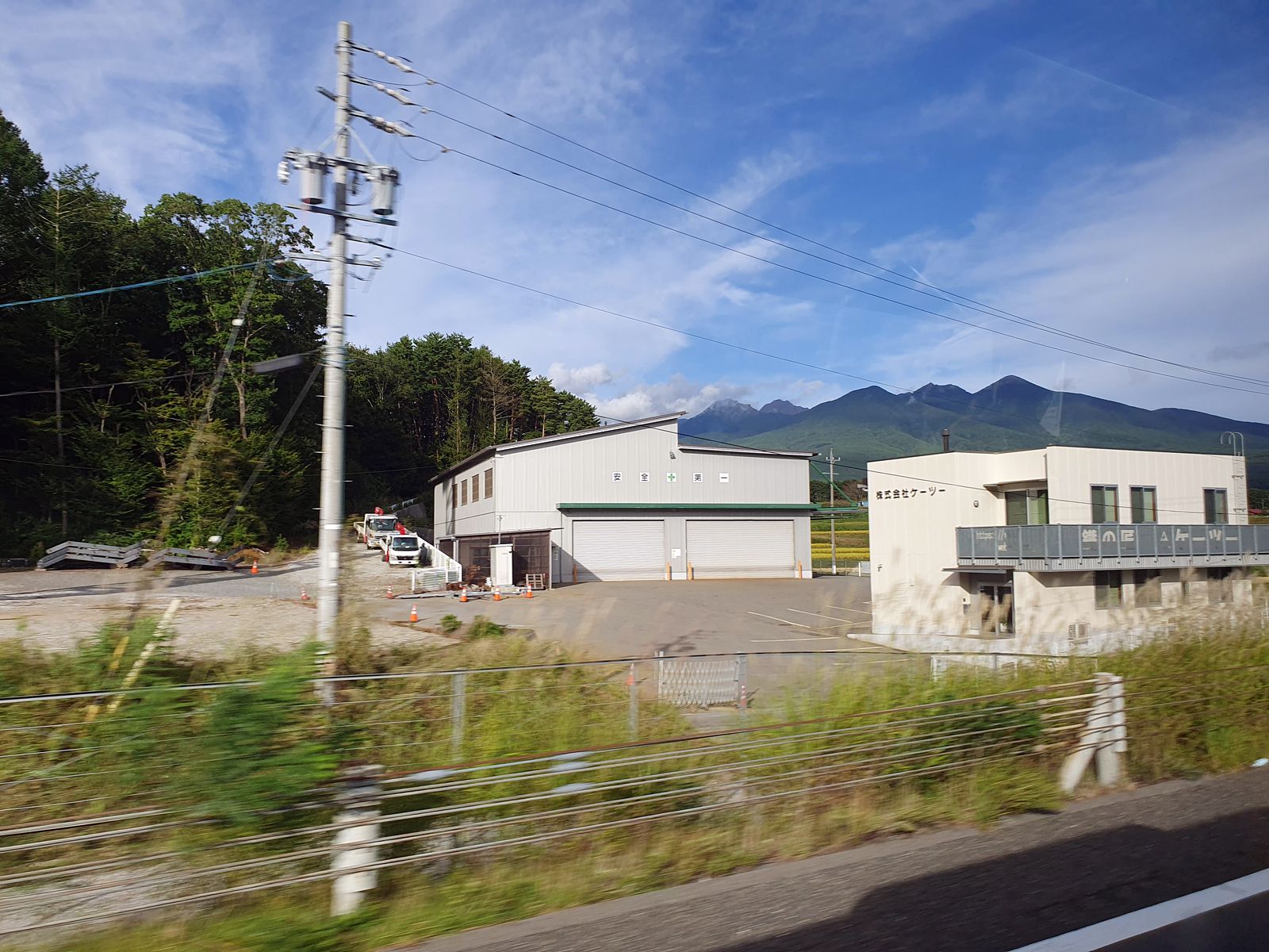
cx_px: 634
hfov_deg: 67.3
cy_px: 476
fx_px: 953
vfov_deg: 53.1
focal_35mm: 26
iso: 50
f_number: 2.4
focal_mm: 4.32
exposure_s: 1/258
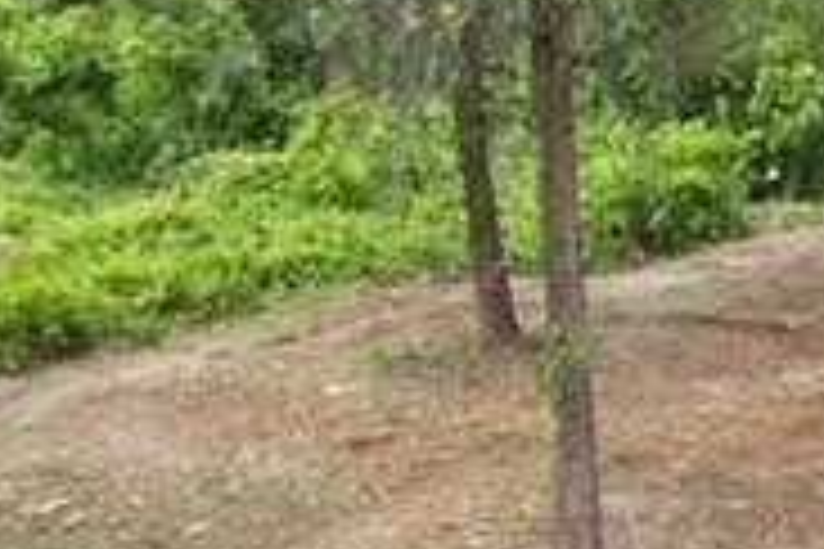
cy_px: 176
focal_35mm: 77
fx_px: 1762
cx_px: 1112
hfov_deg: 23.0
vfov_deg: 17.7
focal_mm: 8.38
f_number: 2.8
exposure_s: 1/725
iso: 200
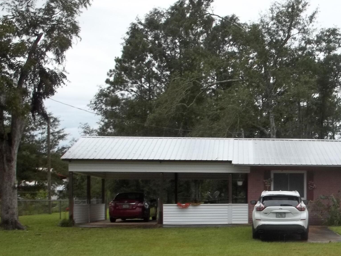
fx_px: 640
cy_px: 212
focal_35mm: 65
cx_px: 335
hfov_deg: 28.2
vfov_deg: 22.2
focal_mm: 5.9
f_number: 8
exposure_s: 1/100
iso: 64
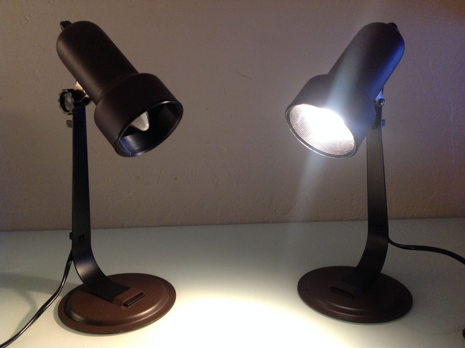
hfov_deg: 52.7
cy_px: 174
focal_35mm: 35
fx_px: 469
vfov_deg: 40.6
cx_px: 232
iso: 320
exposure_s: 1/17
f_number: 2.4
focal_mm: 4.28
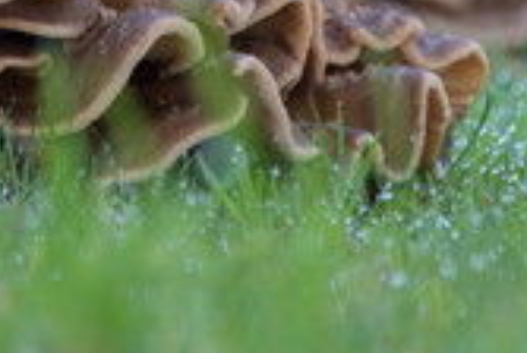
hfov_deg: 3.1
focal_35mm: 673
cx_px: 107
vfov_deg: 2.0
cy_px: -150
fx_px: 9869
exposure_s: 1/40
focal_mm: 150
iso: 400
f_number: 5.6
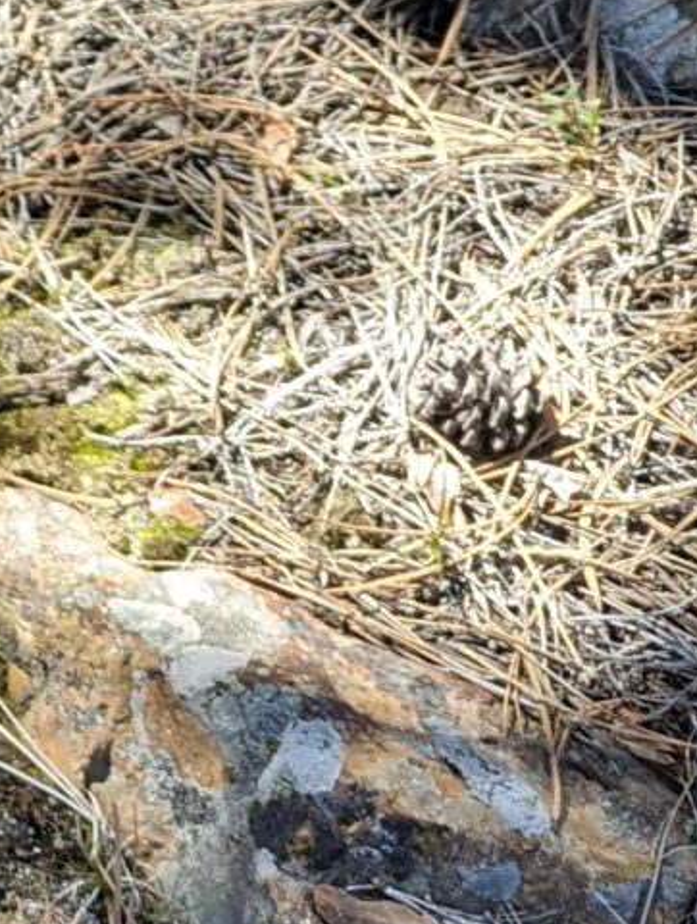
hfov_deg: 9.8
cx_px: -1132
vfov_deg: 14.1
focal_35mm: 128
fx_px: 3424
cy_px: -595
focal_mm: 6.81
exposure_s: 1/264
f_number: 1.85
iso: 34
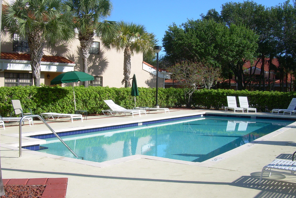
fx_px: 329
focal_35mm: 40
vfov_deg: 33.4
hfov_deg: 48.5
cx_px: 147
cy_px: 97
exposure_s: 1/354
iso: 50
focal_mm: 6.3
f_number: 4.6
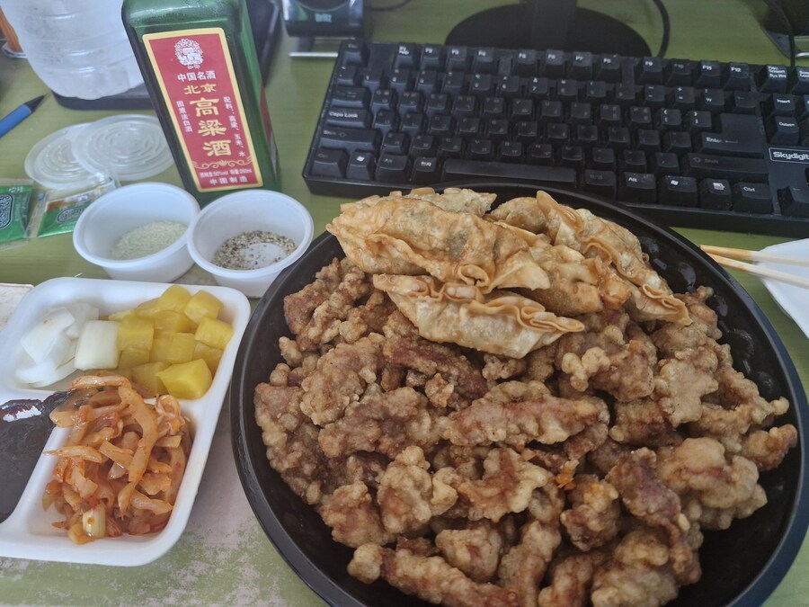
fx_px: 538
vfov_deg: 58.9
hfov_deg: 73.9
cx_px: 404
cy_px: 304
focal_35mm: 23
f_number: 1.8
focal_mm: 5.54
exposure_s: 1/40
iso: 500
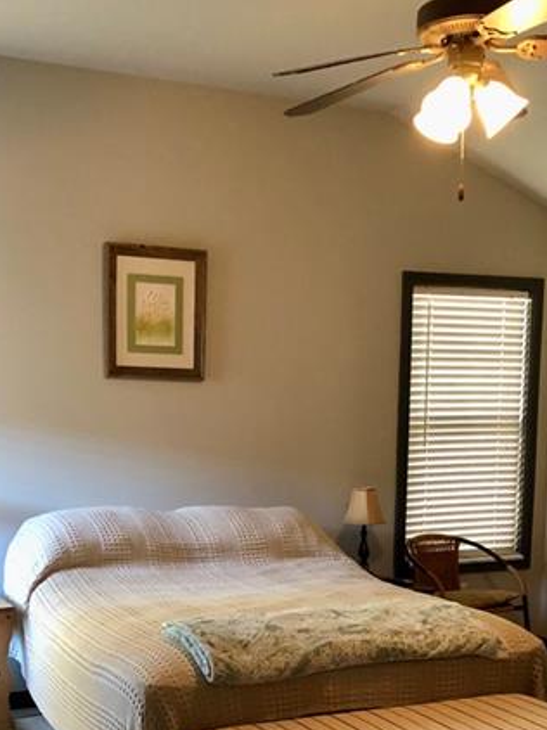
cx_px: 228
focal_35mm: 51
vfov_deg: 36.0
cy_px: 607
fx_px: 1076
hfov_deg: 28.5
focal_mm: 3.99
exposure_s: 1/5
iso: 80
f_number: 1.8
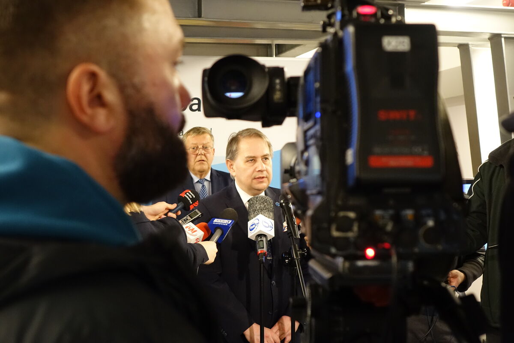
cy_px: 172
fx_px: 857
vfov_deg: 22.6
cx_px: 257
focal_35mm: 60
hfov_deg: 33.4
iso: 1600
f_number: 2.8
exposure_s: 1/100
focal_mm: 21.94
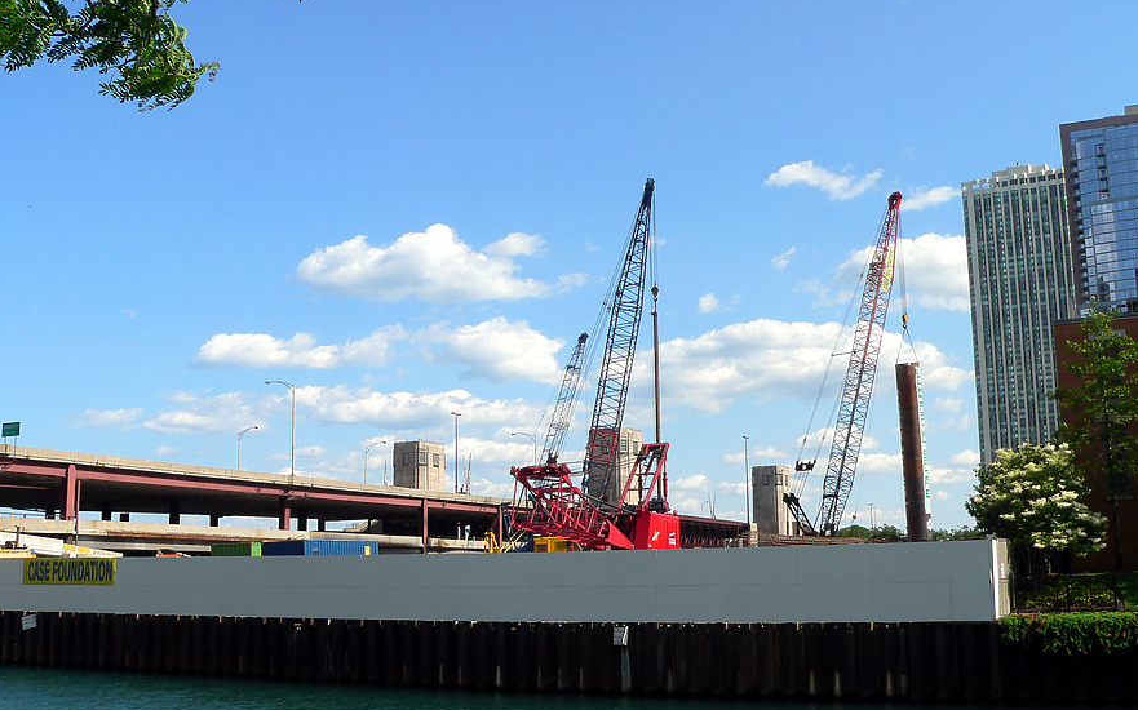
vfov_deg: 32.7
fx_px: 1209
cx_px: 577
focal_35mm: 39
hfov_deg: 50.4
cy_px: 389
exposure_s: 1/800
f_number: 4
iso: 80
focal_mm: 6
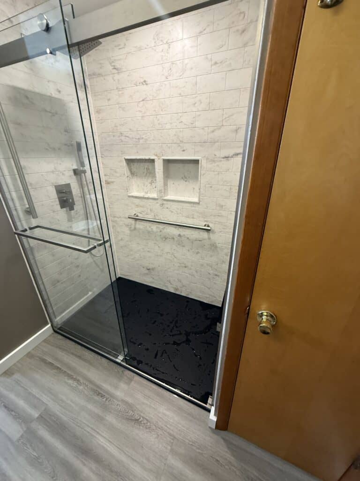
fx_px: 194
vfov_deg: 102.1
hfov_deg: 85.7
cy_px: 240
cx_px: 180
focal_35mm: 14
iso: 250
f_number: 2.2
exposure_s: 1/60
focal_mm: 2.22
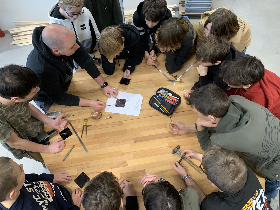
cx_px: 140
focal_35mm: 26
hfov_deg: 67.3
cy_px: 105
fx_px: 210
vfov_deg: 53.1
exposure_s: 1/50
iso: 125
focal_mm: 4.25
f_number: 1.8
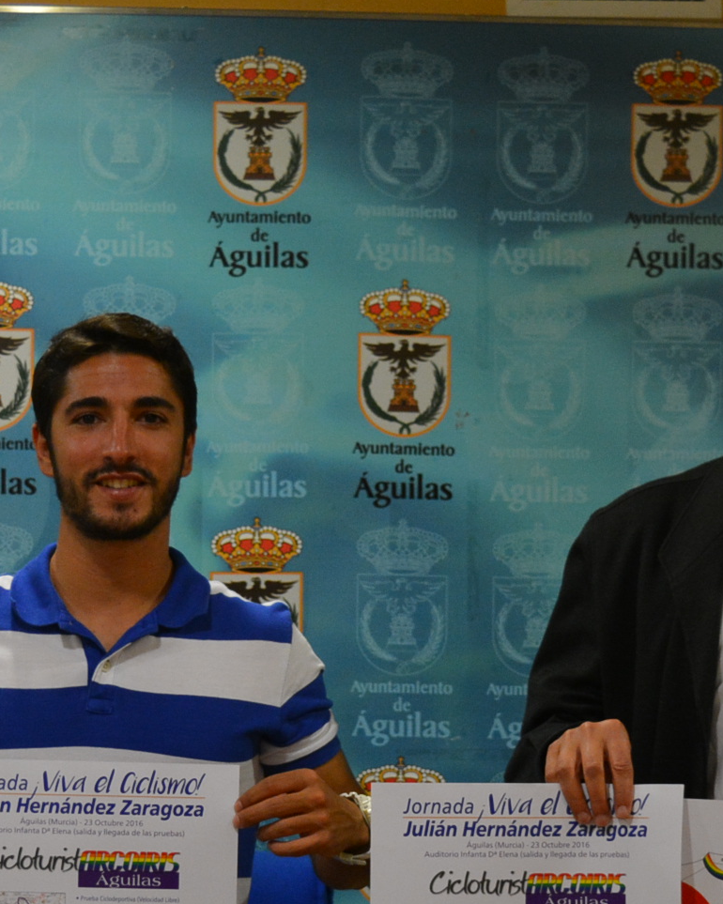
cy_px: 725
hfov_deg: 14.1
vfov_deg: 17.4
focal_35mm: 109
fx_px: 2929
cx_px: 396
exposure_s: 1/60
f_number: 4
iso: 800
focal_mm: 25
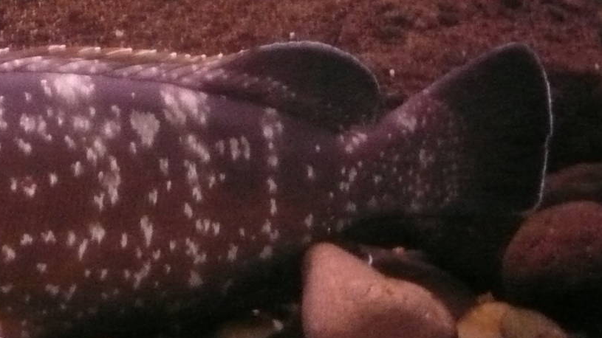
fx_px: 1229
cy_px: 82
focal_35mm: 77
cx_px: 61
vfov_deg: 15.6
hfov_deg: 26.6
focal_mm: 4.6
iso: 800
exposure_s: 1/4
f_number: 3.3
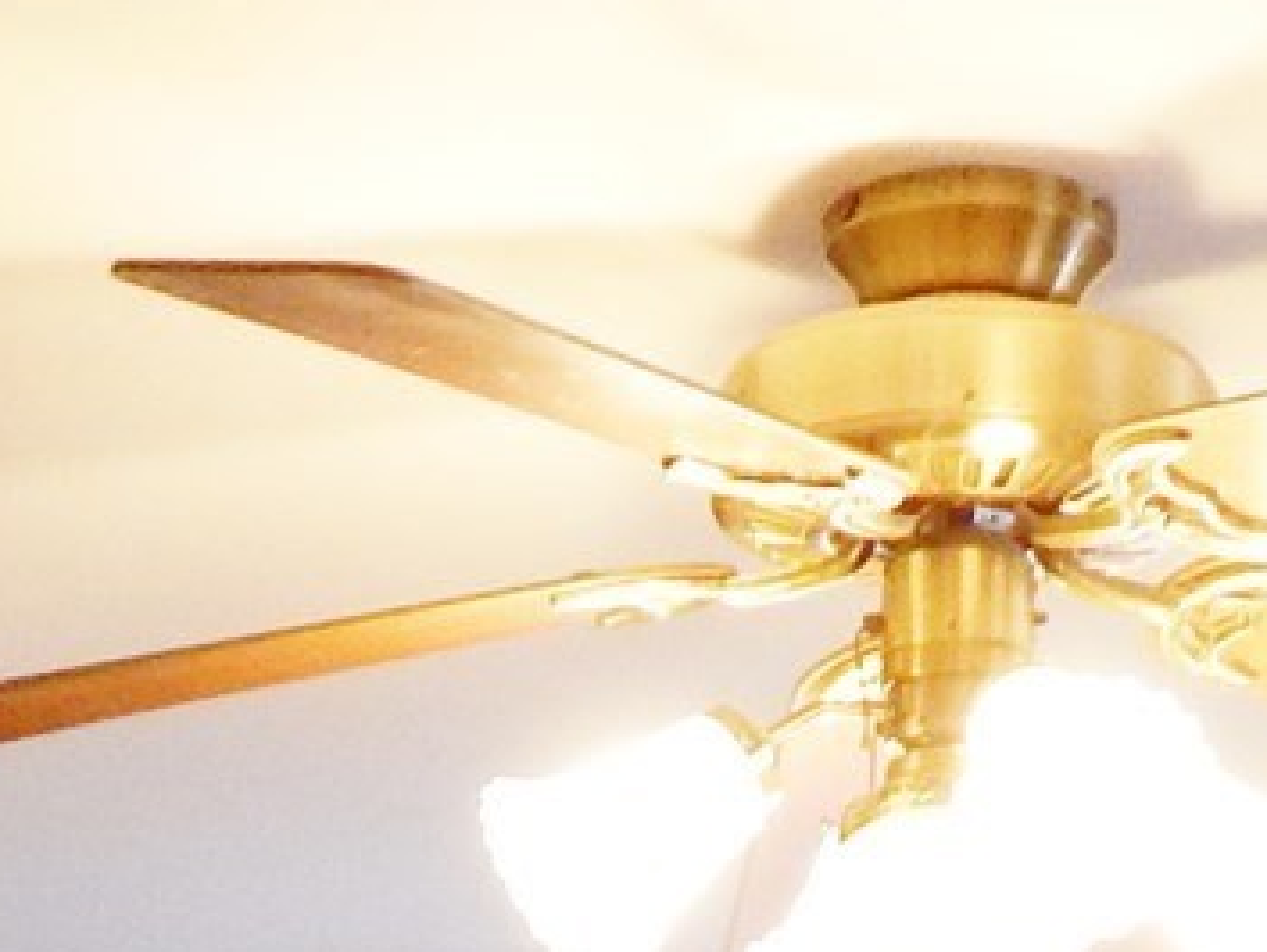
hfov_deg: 14.8
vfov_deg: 9.7
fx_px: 4871
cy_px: 2348
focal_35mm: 133
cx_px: 476
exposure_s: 1/30
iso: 280
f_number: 3
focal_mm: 4
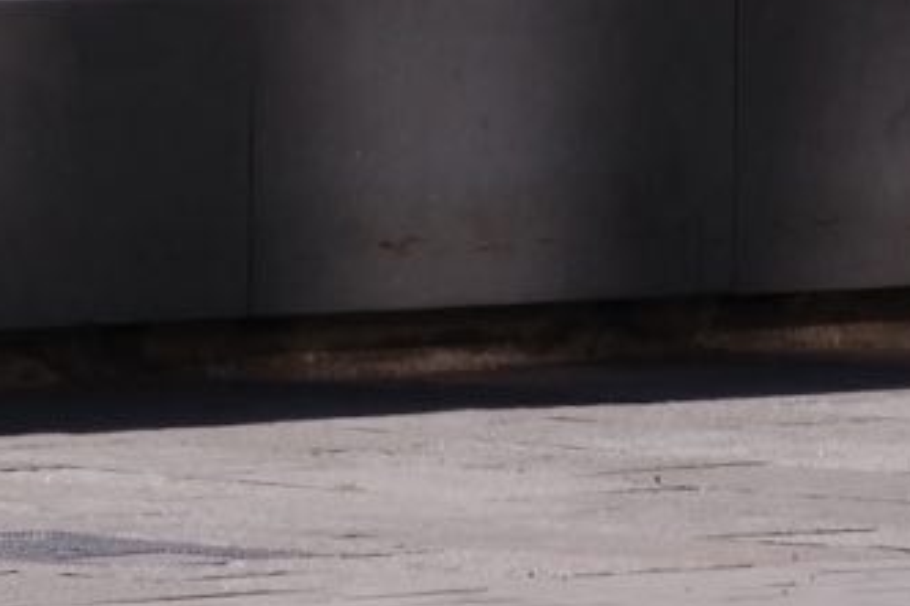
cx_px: -389
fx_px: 23369
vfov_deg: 1.5
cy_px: -924
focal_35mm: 925
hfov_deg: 2.2
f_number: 14
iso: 250
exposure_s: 1/250
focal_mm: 115
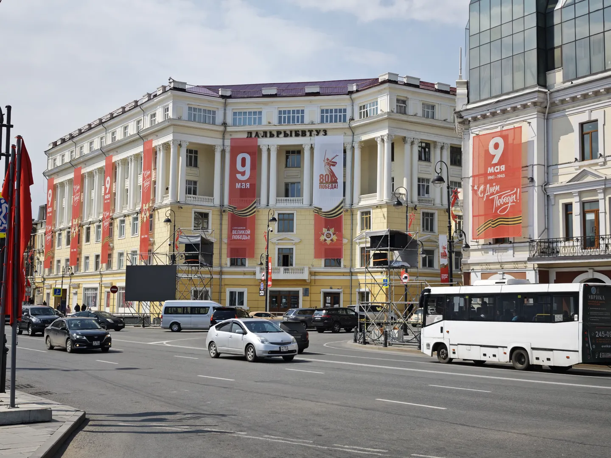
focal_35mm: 46
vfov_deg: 31.5
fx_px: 812
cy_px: 229
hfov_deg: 41.2
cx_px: 306
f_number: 1.62
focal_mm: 6.55
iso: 50
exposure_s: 1/2644
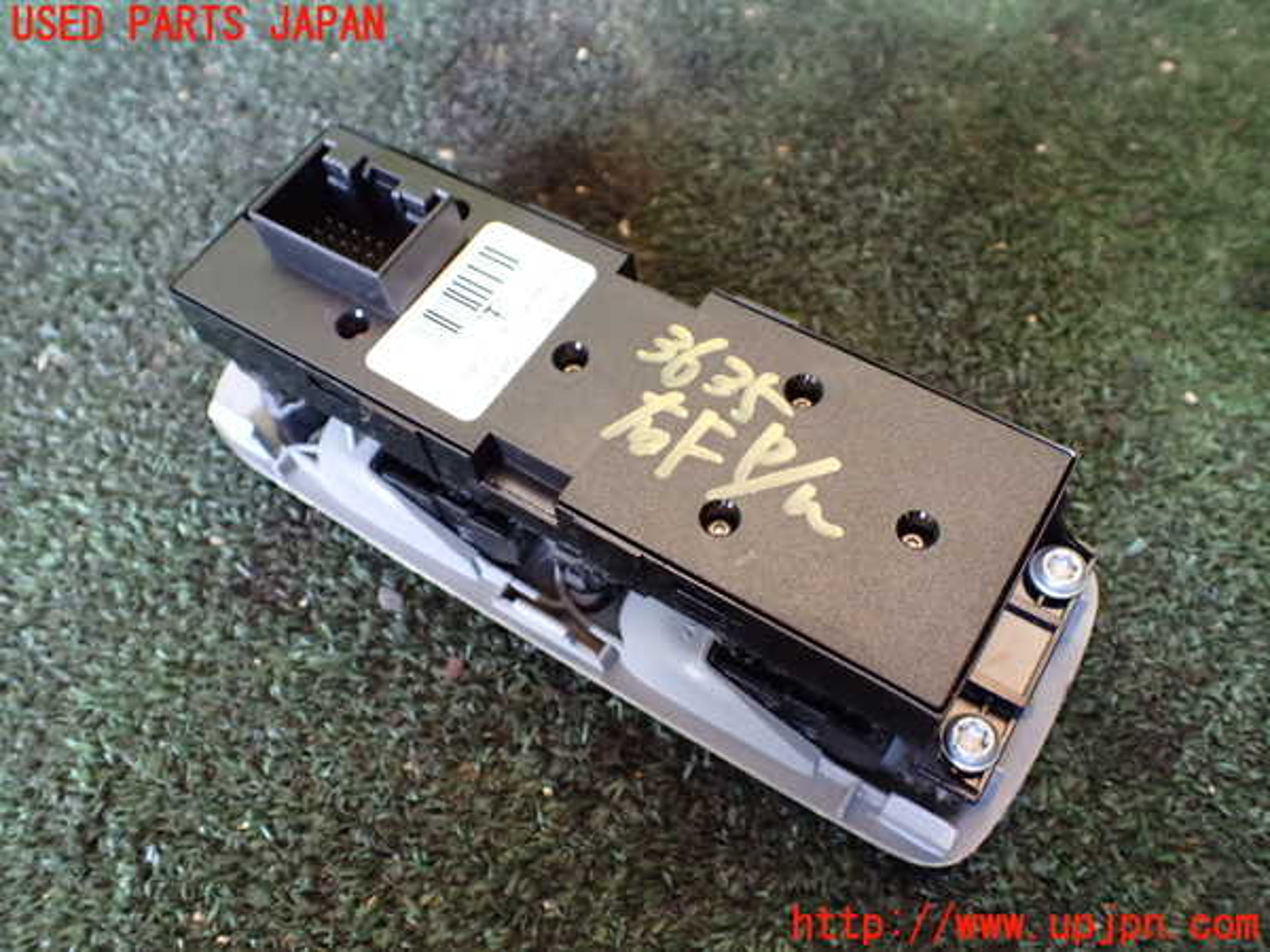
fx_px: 1101
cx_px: 635
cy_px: 476
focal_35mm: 30
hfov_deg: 60.0
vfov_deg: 46.8
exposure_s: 1/30
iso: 1250
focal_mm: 5.4
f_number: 2.3
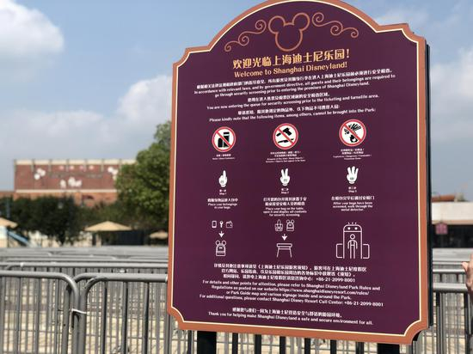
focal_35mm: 52
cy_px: 177
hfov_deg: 36.8
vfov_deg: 28.0
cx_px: 236
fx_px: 710
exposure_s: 1/800
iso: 16
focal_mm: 6
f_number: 2.4
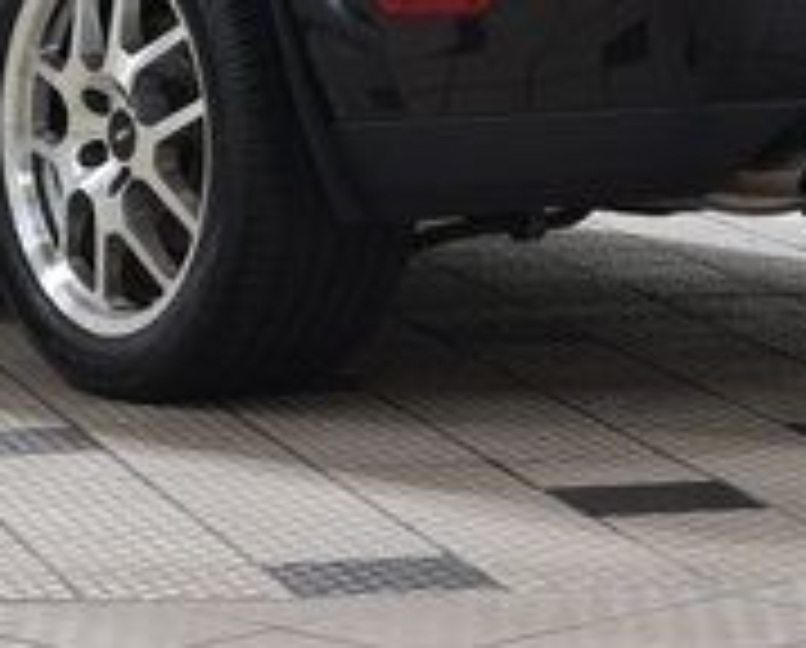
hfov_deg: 8.7
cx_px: 401
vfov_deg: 6.9
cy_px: -299
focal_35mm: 221
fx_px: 5283
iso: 560
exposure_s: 1/15
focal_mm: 44
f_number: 6.3
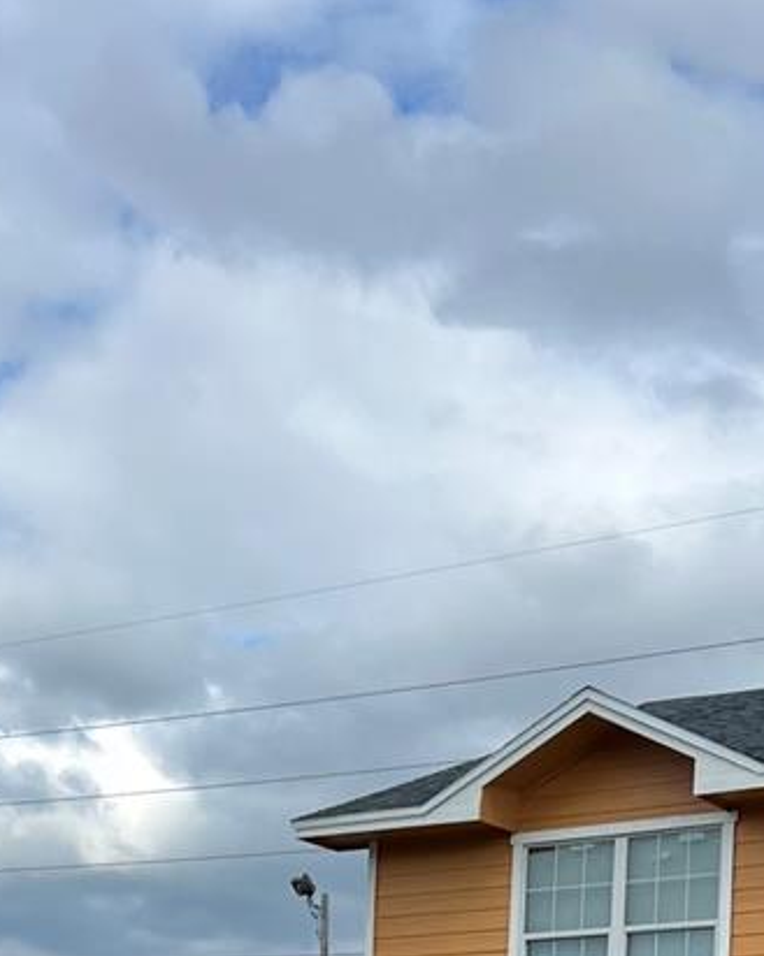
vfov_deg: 23.4
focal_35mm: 74
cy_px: 1160
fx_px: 2094
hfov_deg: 20.7
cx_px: 397
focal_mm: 5.7
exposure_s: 1/5076
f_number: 1.5
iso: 50
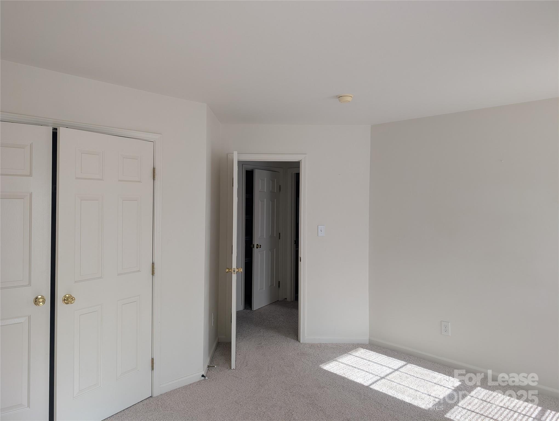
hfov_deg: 71.5
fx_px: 388
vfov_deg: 56.9
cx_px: 280
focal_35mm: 24
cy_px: 210
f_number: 1.68
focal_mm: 6.9
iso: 20
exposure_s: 1/188
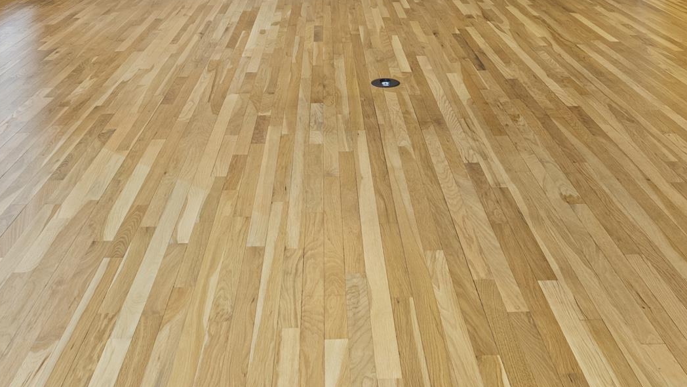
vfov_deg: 25.0
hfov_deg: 50.5
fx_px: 729
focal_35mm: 40
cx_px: 348
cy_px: -140
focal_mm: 16
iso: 250
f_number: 9
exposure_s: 1/1.25
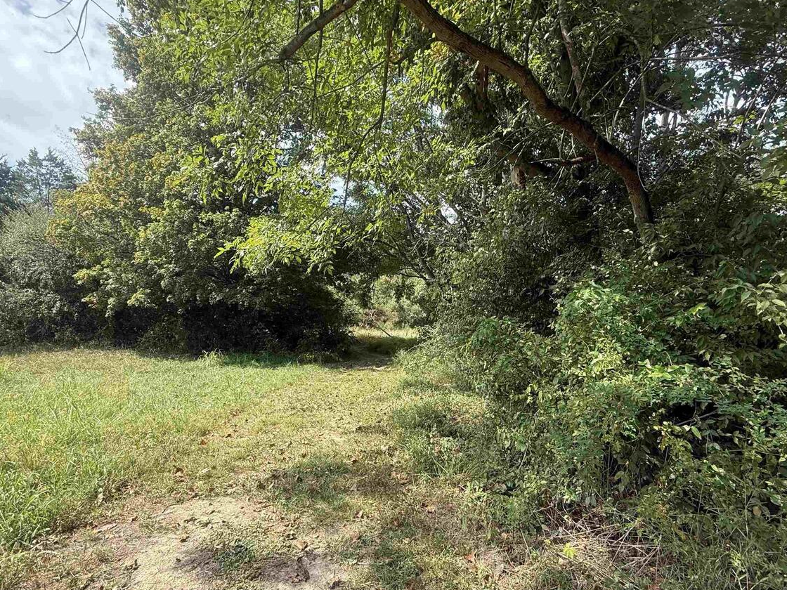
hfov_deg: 87.8
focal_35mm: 18
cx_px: 393
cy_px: 335
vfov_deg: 71.3
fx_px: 409
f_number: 2.2
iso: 50
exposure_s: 1/472
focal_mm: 2.22
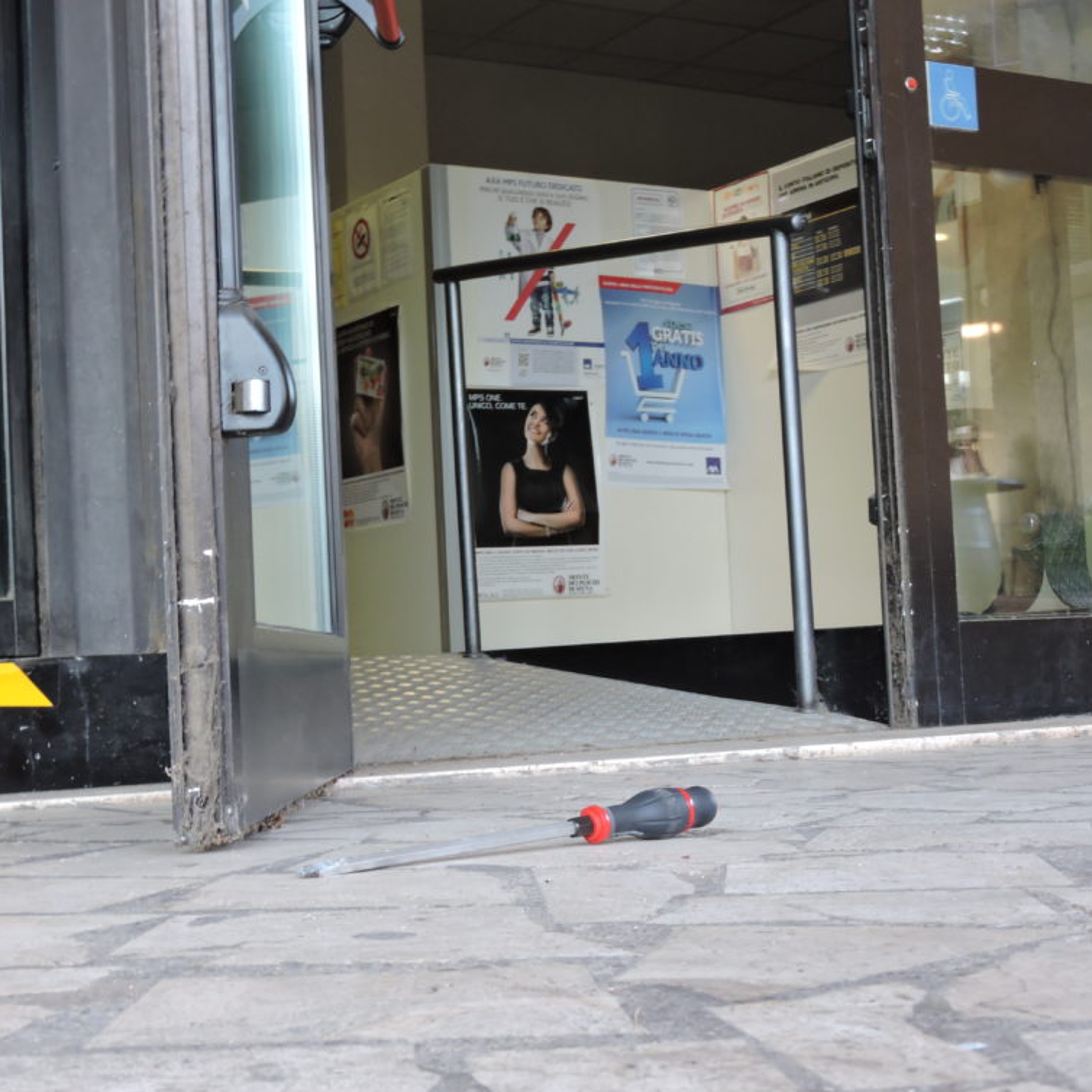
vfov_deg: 28.6
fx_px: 2141
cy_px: 553
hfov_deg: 28.5
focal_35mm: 60
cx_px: 437
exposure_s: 1/30
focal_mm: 9
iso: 280
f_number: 4
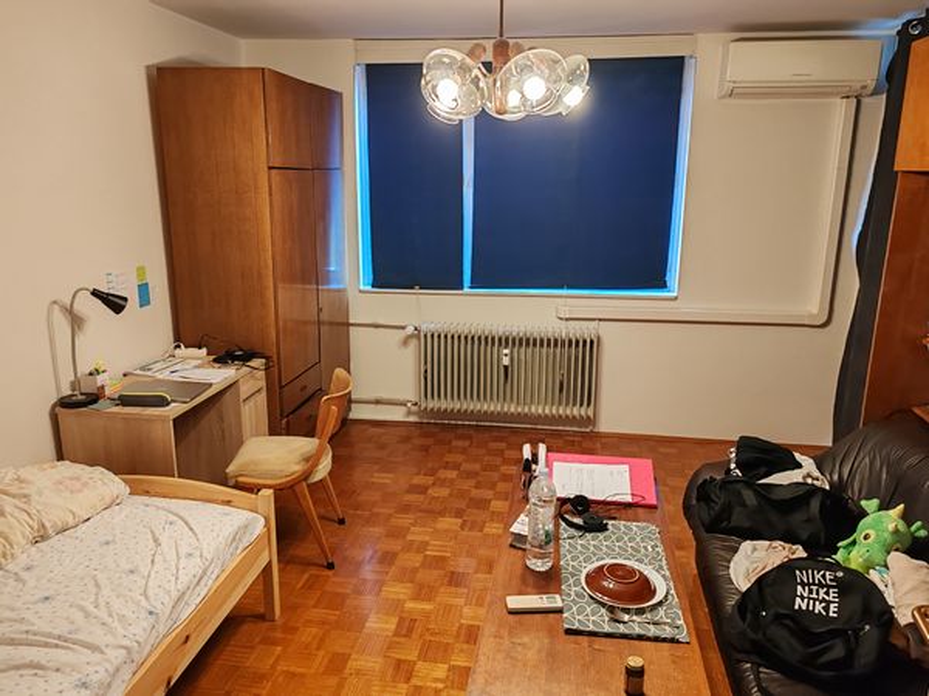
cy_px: 348
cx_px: 464
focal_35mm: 27
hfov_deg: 65.3
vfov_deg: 51.4
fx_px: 725
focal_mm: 6.12
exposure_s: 1/100
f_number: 1.9
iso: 1000
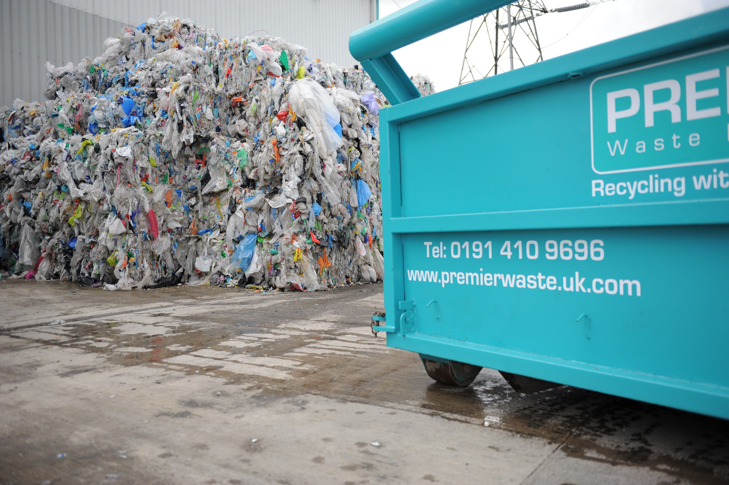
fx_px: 627
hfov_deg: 60.3
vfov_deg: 42.3
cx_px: 364
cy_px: 242
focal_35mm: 31
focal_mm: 31
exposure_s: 1/1000
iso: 400
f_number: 2.8
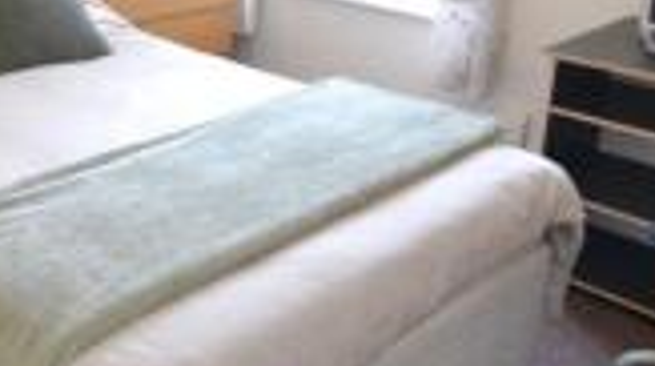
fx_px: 797
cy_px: 50
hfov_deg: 42.0
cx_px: 100
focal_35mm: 46
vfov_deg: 25.2
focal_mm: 10
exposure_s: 1/60
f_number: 3.5
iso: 1000
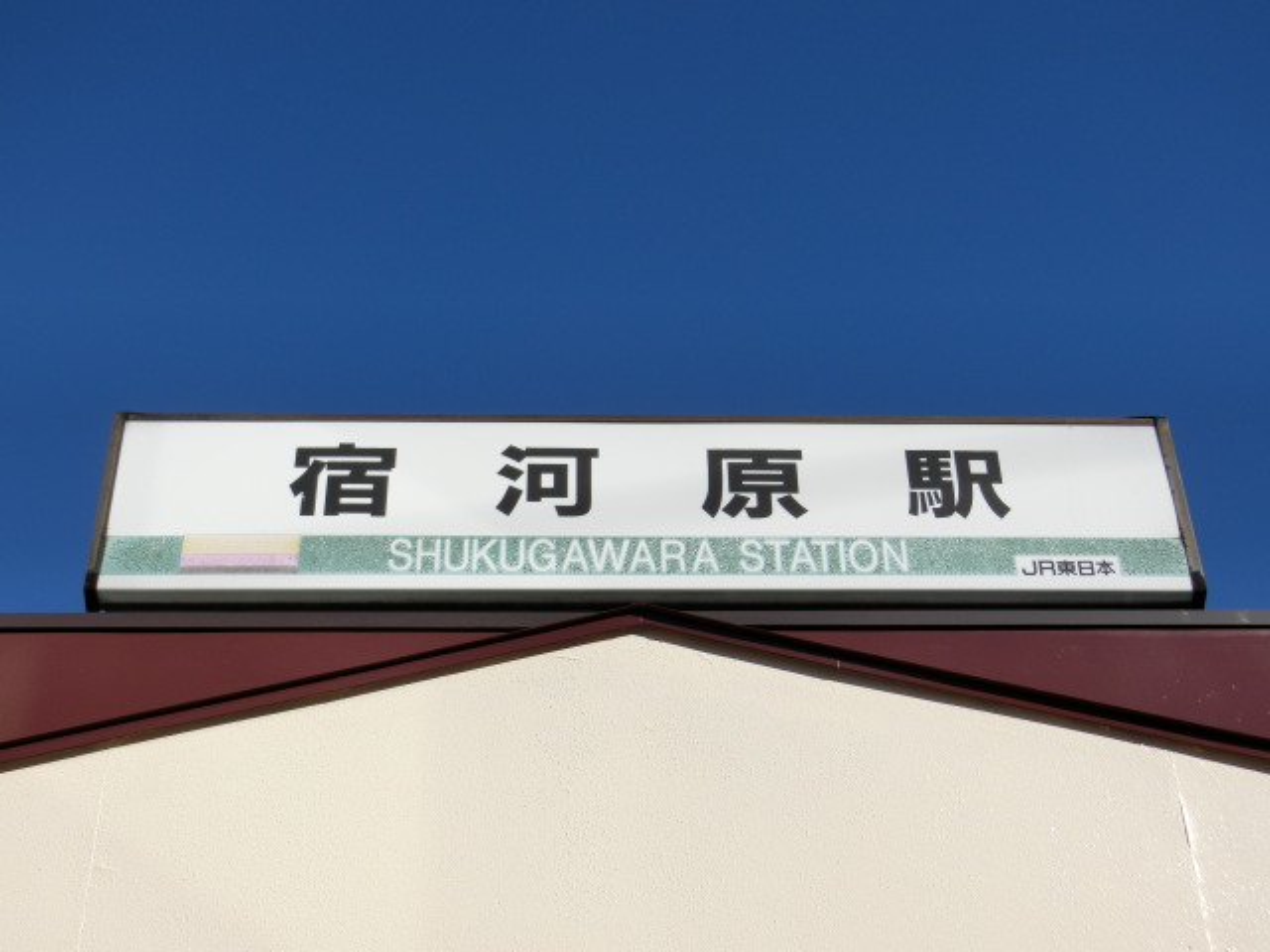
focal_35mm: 52
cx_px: 635
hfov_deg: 36.8
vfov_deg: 28.0
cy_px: 476
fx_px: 1908
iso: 80
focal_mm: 9.3
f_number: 4.7
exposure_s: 1/800
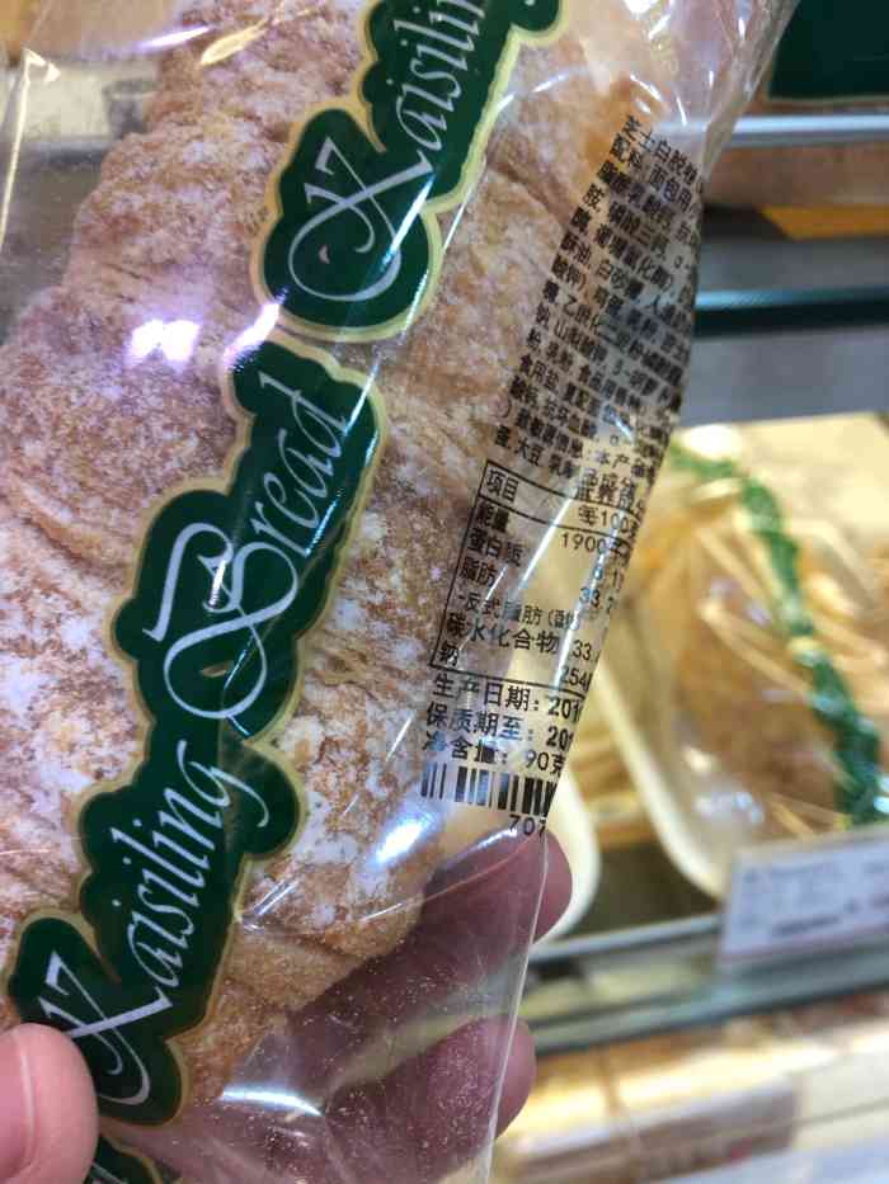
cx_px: 444
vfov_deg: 63.4
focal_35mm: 28
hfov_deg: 49.8
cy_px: 592
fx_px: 959
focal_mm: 4
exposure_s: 1/50
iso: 25
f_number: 1.8
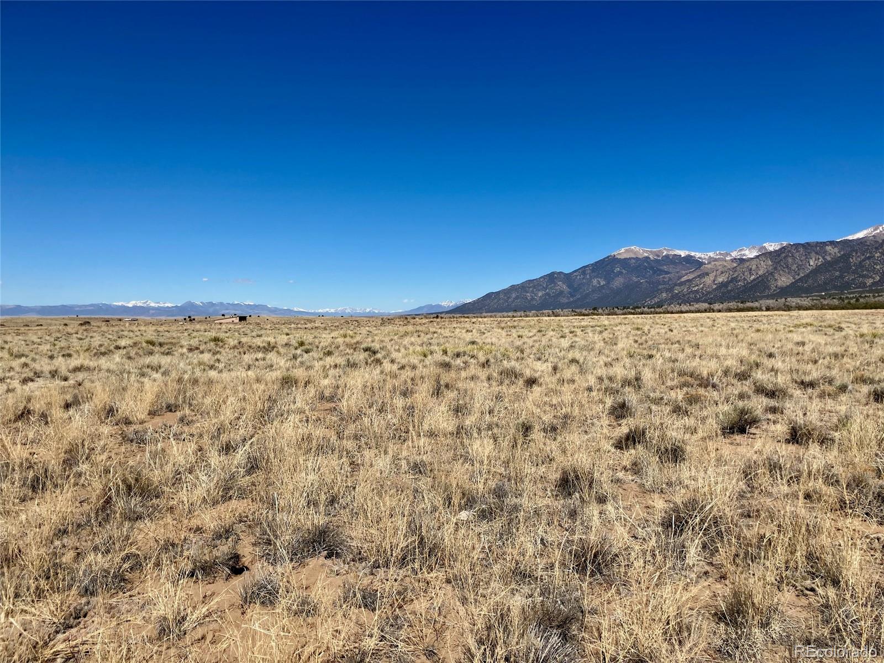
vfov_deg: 49.7
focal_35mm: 28
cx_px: 442
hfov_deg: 63.4
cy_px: 332
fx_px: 715
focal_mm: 3.99
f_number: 1.8
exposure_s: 1/3745
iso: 32
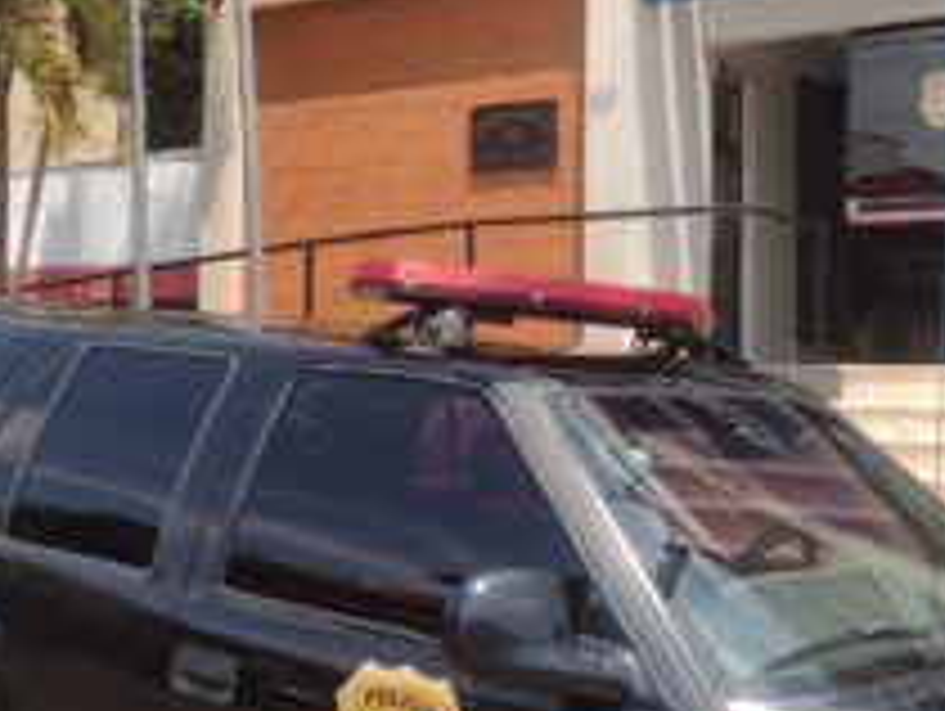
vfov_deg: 24.4
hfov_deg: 32.1
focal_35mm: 60
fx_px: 1640
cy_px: 306
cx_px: 520
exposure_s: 1/1648
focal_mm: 4.71
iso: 100
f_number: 1.7
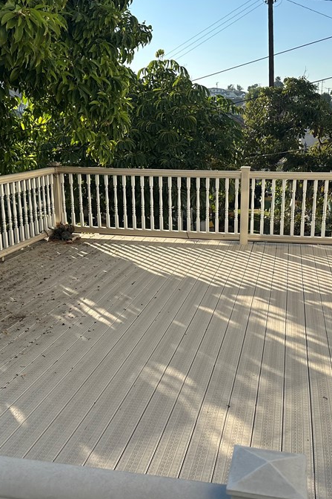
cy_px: 245
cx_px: 173
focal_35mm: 38
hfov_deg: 35.0
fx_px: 526
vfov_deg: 50.7
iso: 80
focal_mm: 6.86
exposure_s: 1/2591
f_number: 1.78
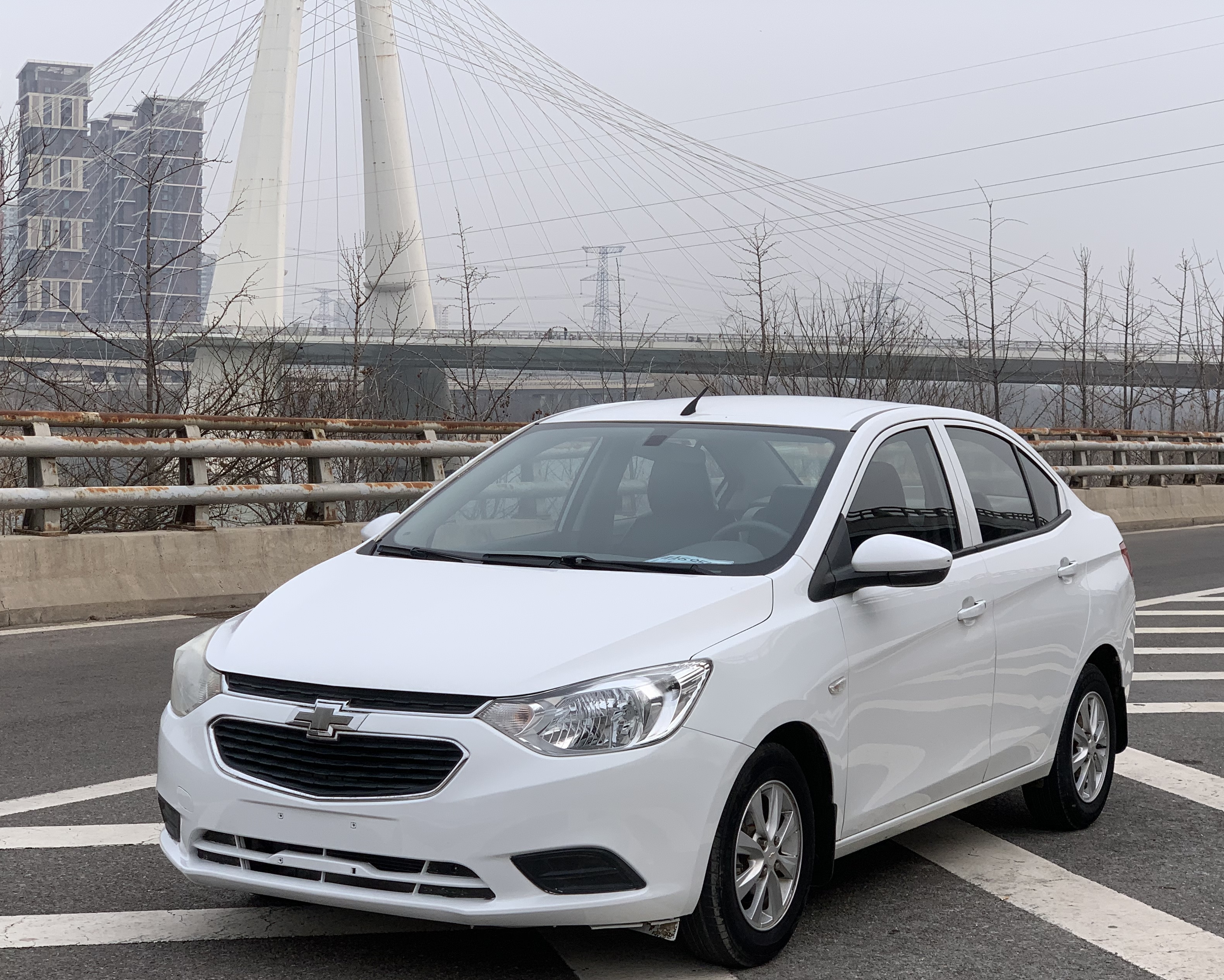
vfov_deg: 23.5
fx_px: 2355
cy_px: 582
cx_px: 633
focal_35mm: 65
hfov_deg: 29.1
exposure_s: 1/786
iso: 16
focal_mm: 6
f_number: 2.4
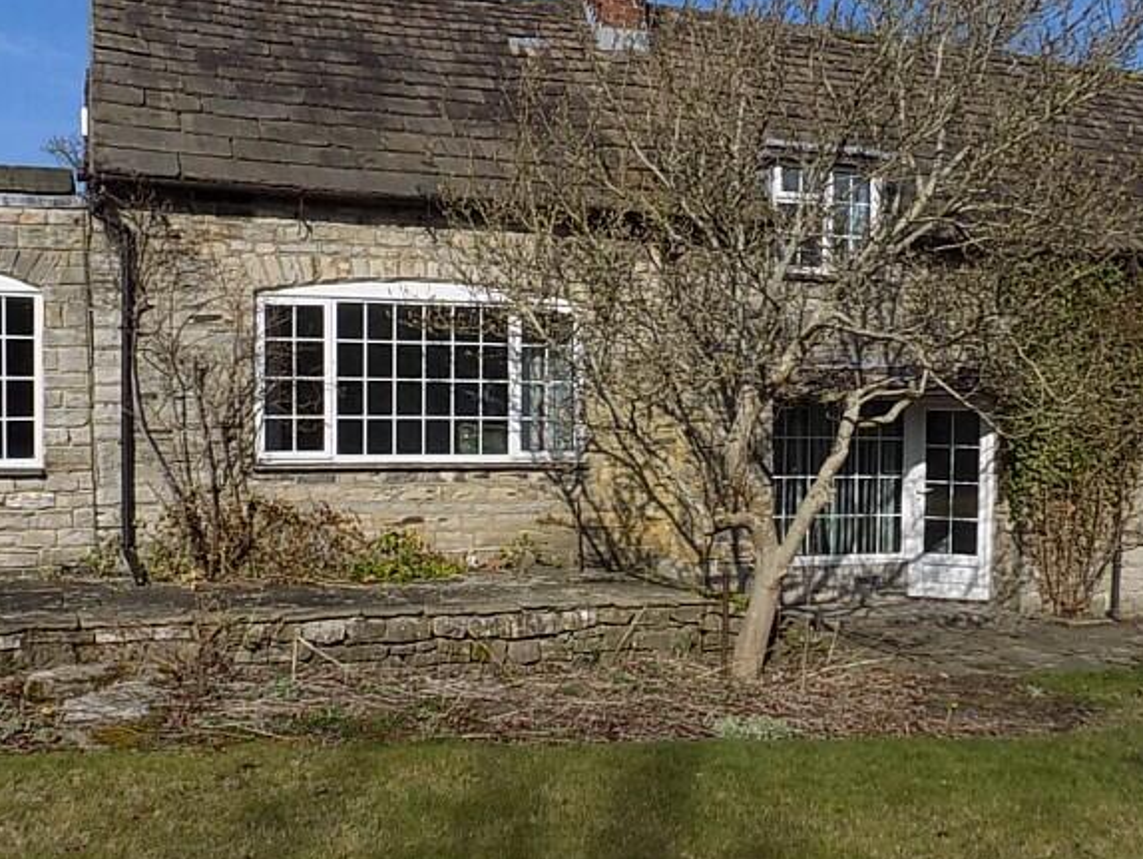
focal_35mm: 41
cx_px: 564
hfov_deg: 45.8
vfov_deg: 35.1
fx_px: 1354
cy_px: 470
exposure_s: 1/1500
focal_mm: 4
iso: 80
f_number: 3.1
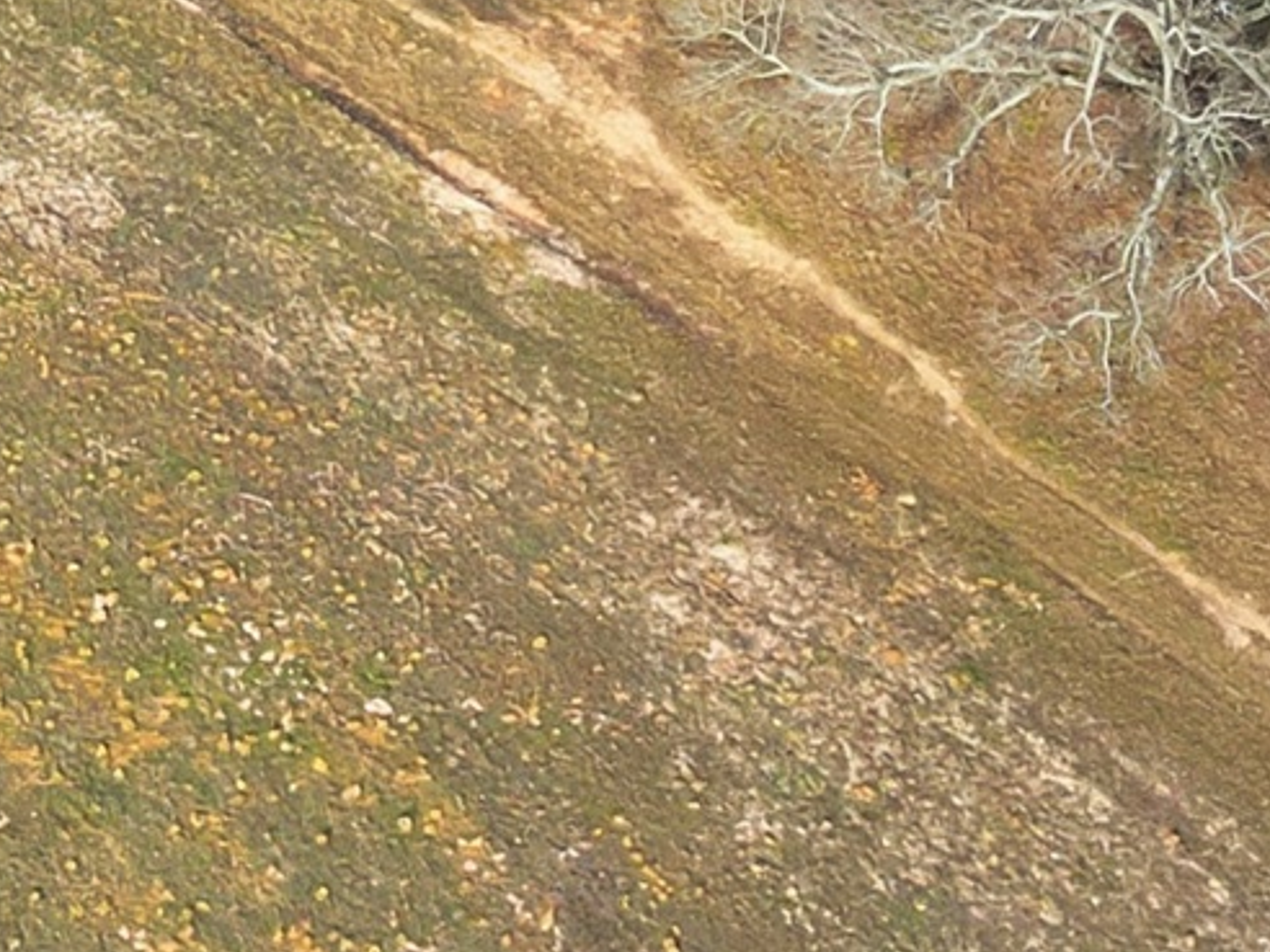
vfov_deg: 11.6
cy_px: -543
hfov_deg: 16.1
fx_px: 4476
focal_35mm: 122
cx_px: 459
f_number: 2.8
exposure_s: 1/100
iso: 100
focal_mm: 4.5
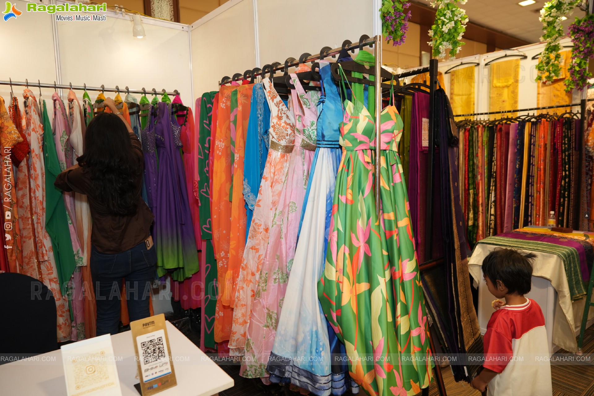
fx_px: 396
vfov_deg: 53.1
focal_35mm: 24
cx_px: 297
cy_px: 198
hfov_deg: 73.7
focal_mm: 24
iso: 800
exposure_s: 1/160
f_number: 5
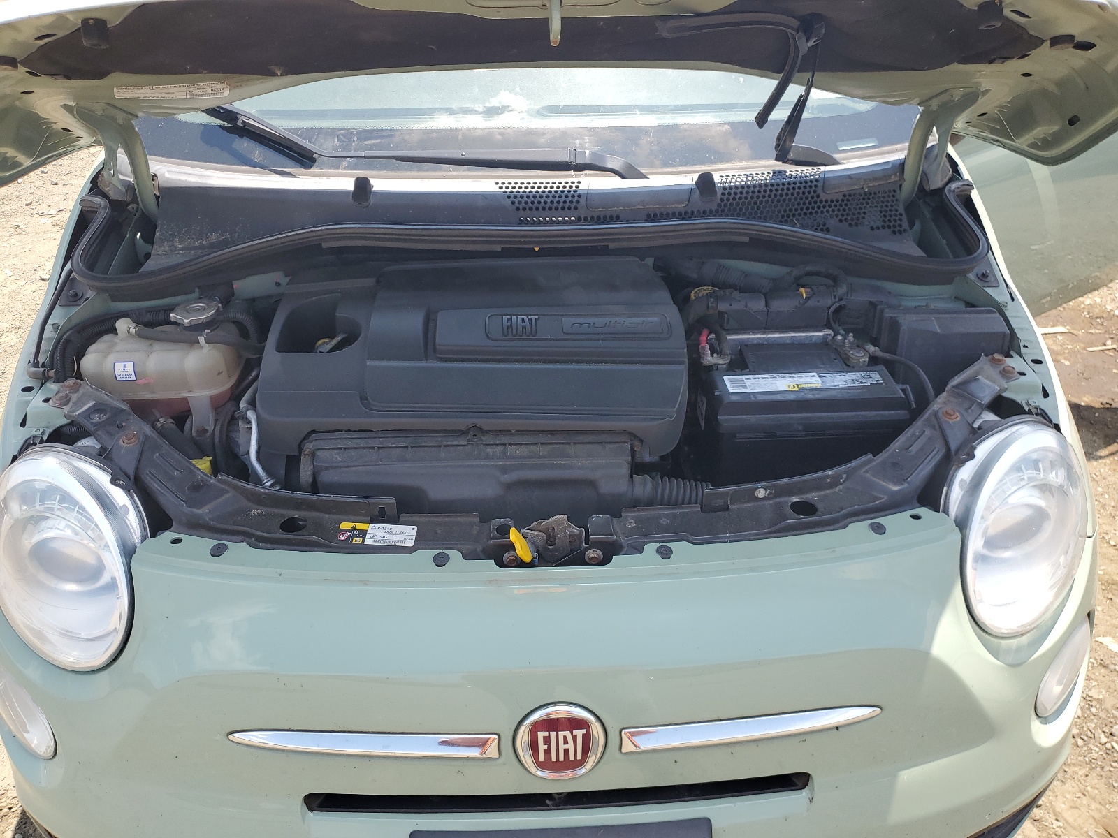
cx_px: 559
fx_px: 840
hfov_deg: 67.3
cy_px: 419
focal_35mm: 26
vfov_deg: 53.1
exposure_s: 1/1000
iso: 50
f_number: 1.5
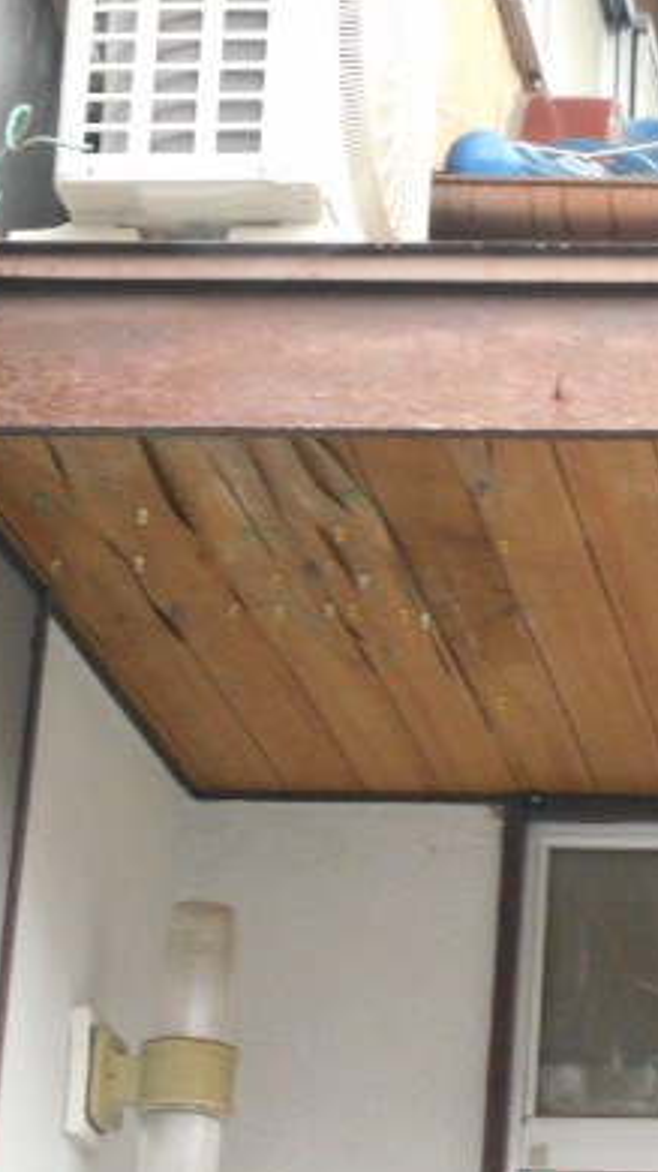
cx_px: 724
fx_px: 4224
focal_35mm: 136
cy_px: 589
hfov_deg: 8.8
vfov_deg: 15.8
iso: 560
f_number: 5.8
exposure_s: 1/60
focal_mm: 13.5
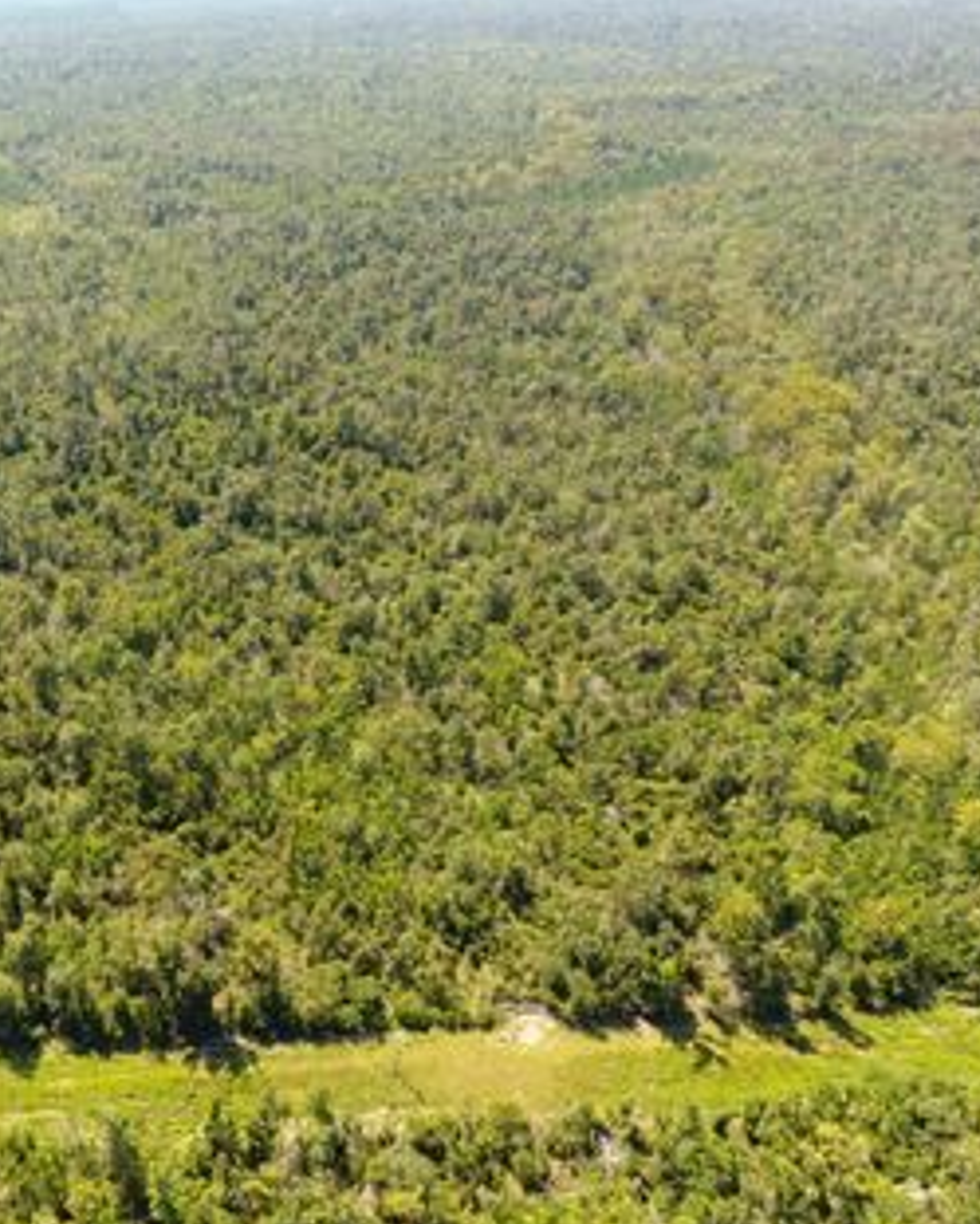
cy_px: 620
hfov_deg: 50.9
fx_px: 978
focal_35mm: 27
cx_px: 240
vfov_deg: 64.1
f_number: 2.8
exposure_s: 1/222
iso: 100
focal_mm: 3.61
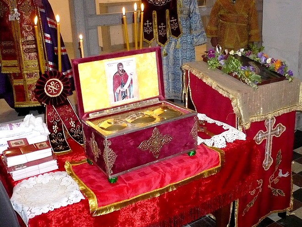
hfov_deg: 52.6
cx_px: 151
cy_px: 114
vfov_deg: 40.7
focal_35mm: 35
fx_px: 305
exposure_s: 1/30
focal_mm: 5.8
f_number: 2.8
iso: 400
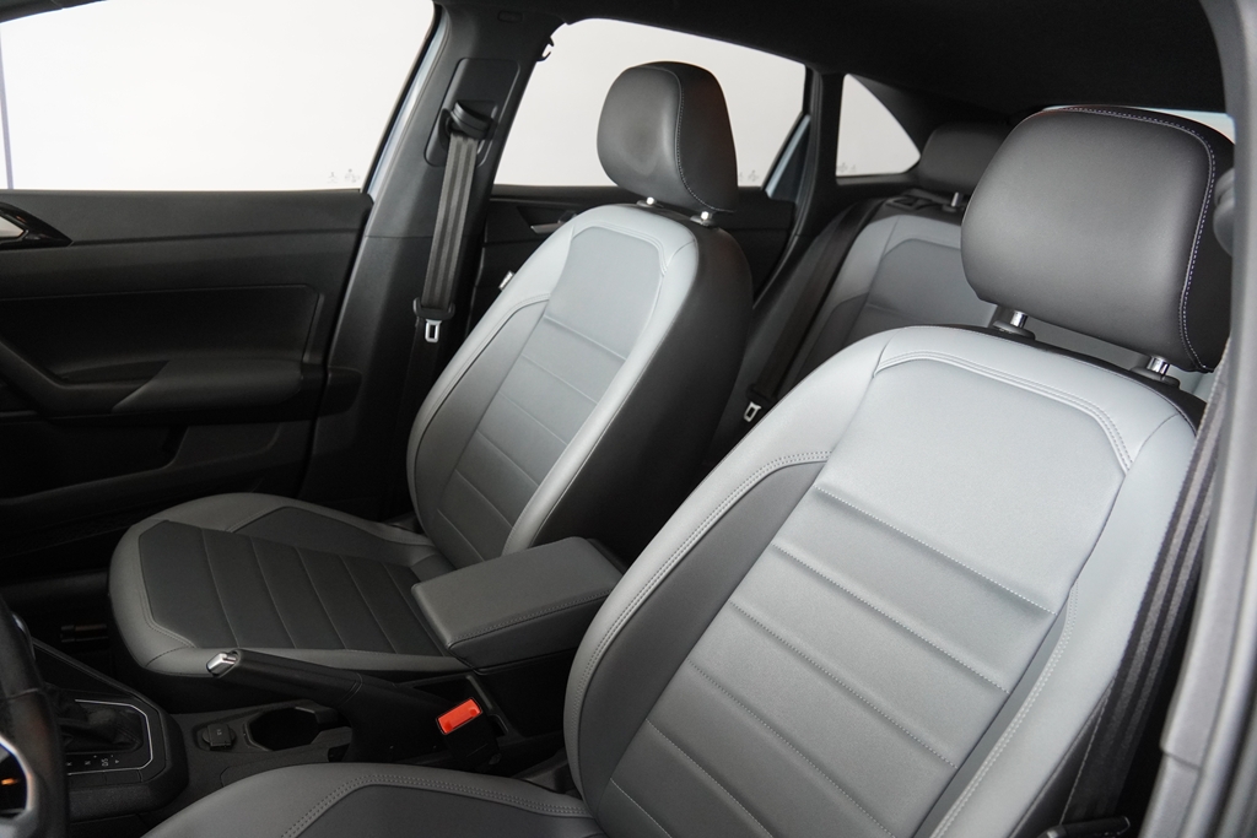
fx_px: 890
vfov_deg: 50.4
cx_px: 628
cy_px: 419
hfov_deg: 70.4
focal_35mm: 26
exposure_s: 1/160
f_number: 3.5
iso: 1600
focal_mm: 17
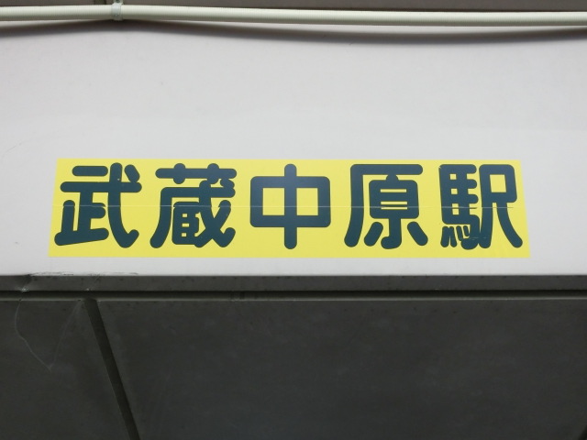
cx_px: 294
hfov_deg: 54.0
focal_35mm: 34
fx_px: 577
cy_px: 220
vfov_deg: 41.8
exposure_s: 1/125
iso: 400
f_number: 3.9
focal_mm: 6
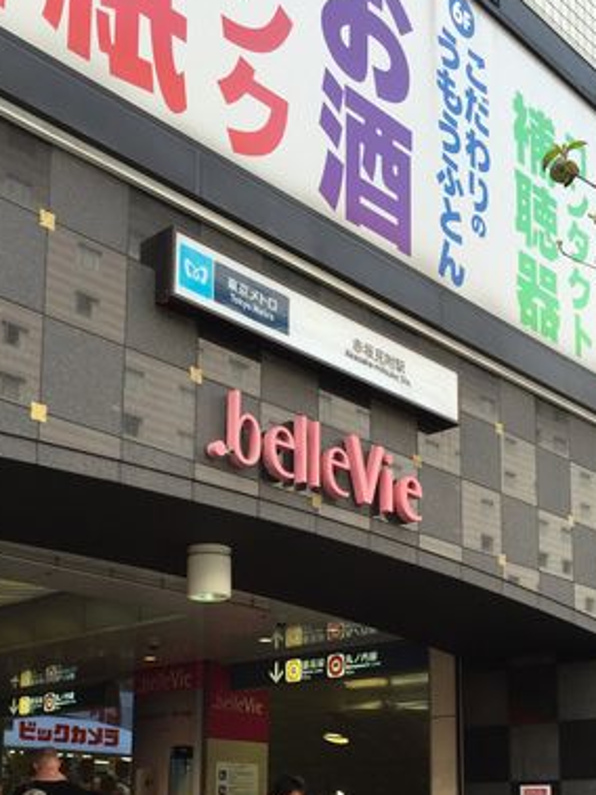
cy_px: 623
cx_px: 288
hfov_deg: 29.7
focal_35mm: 49
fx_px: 1126
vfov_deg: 37.7
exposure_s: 1/416
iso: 32
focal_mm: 4.15
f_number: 2.2
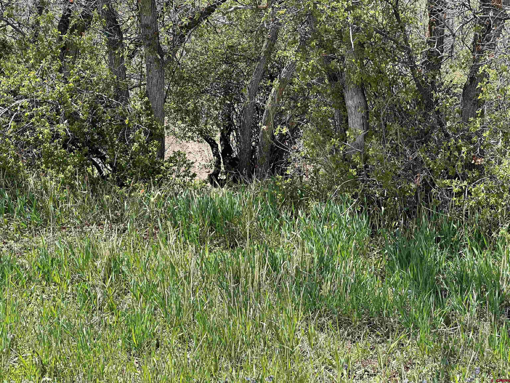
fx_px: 1134
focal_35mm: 77
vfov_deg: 19.1
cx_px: 255
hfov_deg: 25.3
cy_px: 192
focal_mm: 9
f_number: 2.8
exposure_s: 1/184
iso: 32
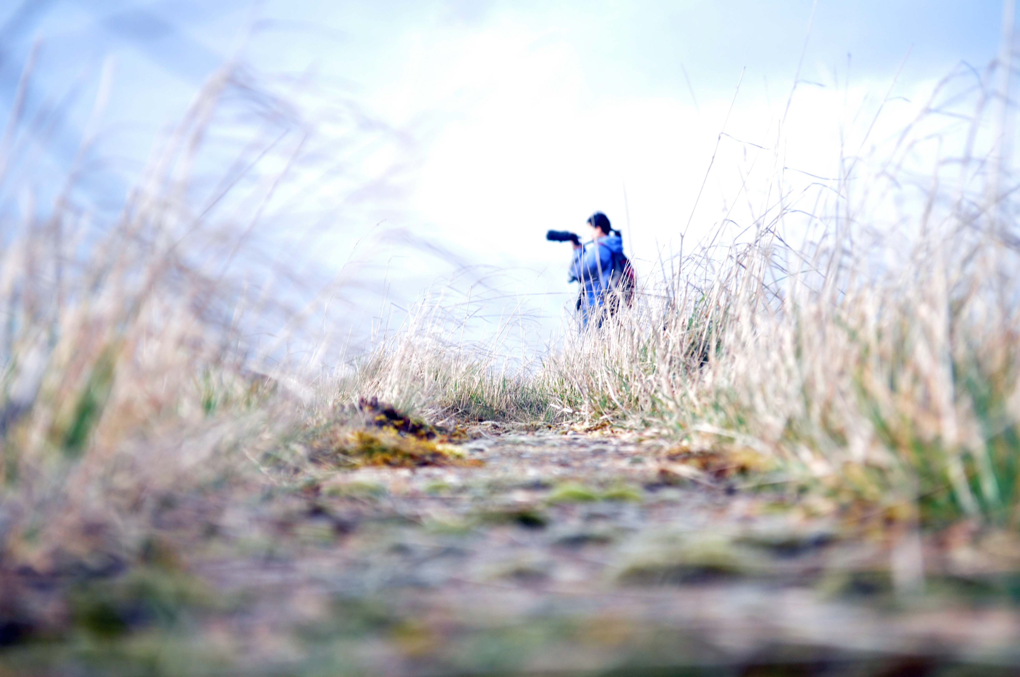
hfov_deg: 24.6
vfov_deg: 16.5
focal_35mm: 82
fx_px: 2335
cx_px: 510
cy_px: 338
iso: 400
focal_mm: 55
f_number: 5.6
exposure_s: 1/200
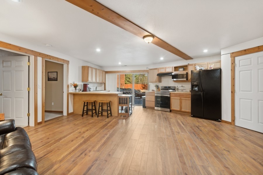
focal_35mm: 15
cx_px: 132
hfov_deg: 100.4
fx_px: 110
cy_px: 88
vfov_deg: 77.3
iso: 200
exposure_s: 1/10
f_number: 6.3
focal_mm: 10
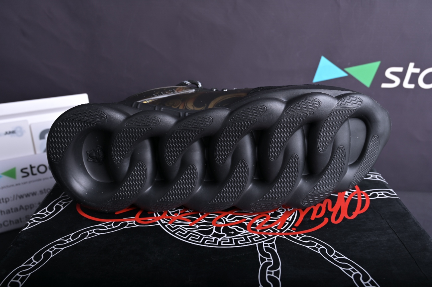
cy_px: 144
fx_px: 390
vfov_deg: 40.5
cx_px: 216
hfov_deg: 58.0
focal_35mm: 32
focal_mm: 32.5
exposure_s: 1/250
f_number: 7.1
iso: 100
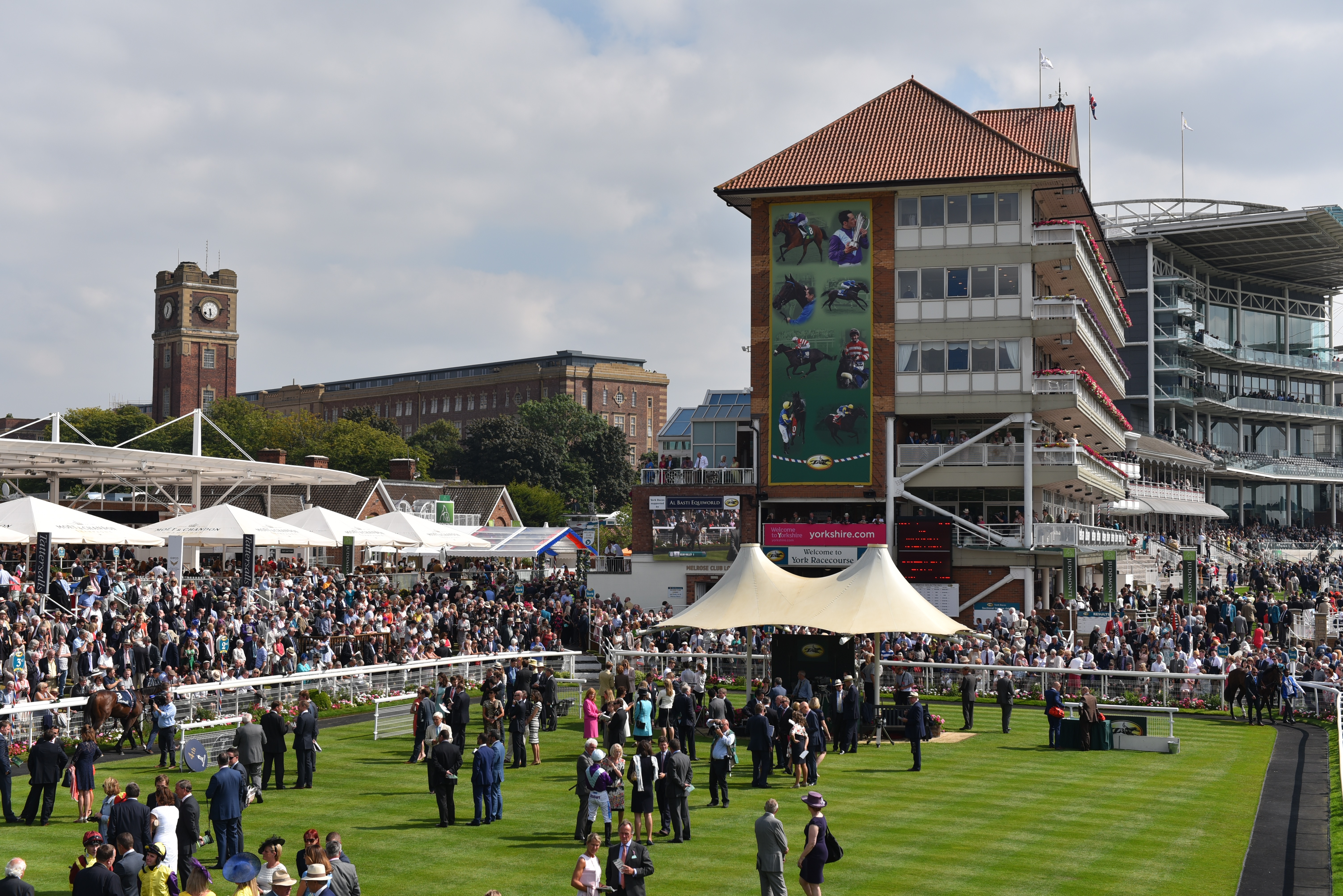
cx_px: 672
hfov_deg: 41.1
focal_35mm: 48
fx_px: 1791
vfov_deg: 28.1
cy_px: 448
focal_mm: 48
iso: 100
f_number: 6.3
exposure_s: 1/640
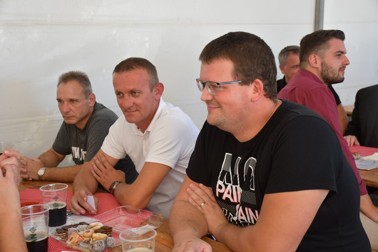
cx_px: 189
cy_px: 126
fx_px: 504
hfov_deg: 41.1
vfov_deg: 28.1
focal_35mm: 48
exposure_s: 1/200
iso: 800
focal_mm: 32
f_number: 4
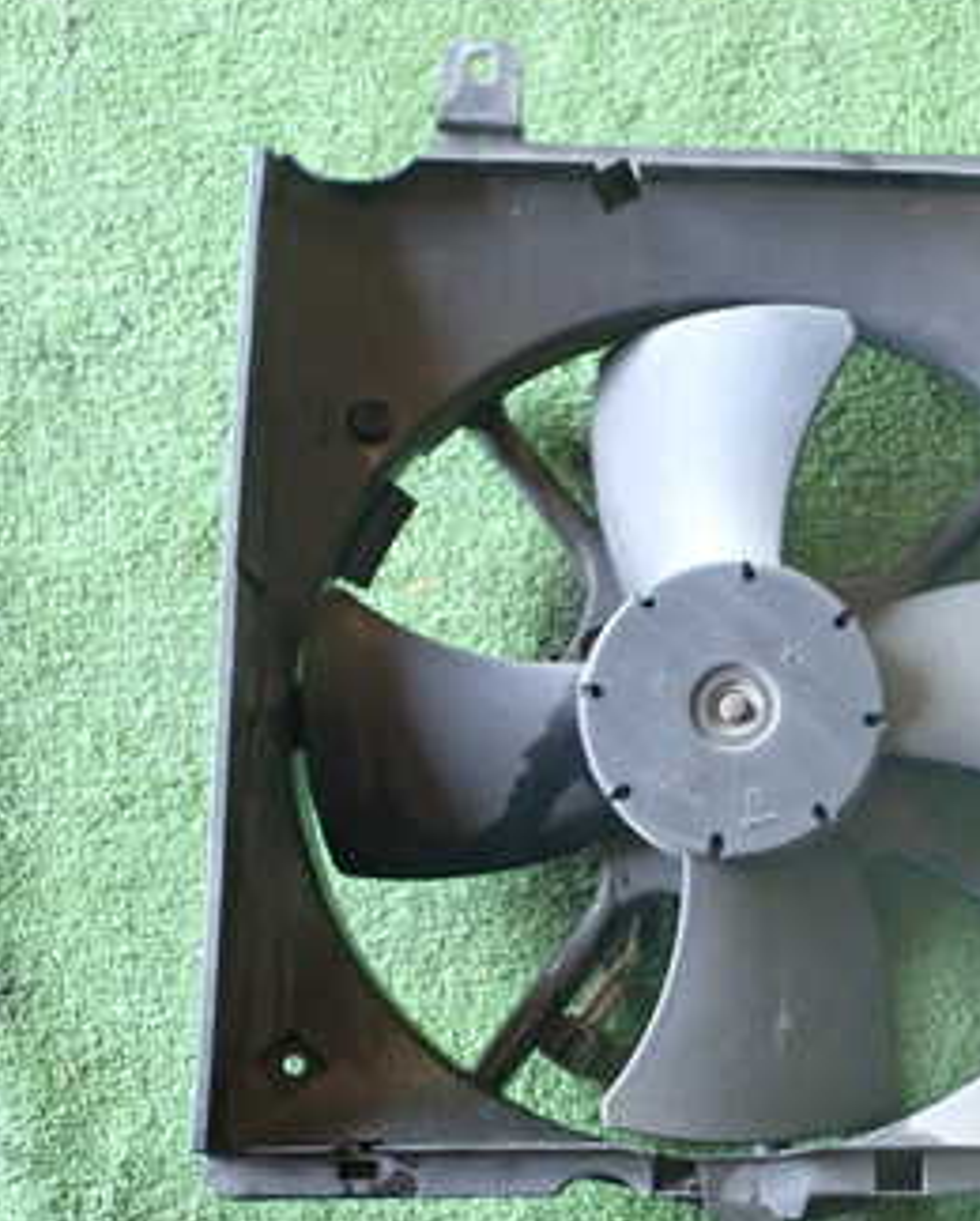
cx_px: 1127
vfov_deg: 25.7
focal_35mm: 74
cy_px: 701
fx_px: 2678
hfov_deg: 19.7
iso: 400
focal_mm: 7.31
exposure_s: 1/40
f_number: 2.8
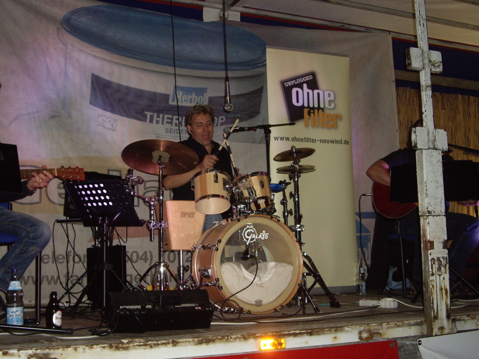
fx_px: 637
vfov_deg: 31.5
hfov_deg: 41.2
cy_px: 180
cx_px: 240
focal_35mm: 46
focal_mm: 9.6
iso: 200
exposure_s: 1/50
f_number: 3.1
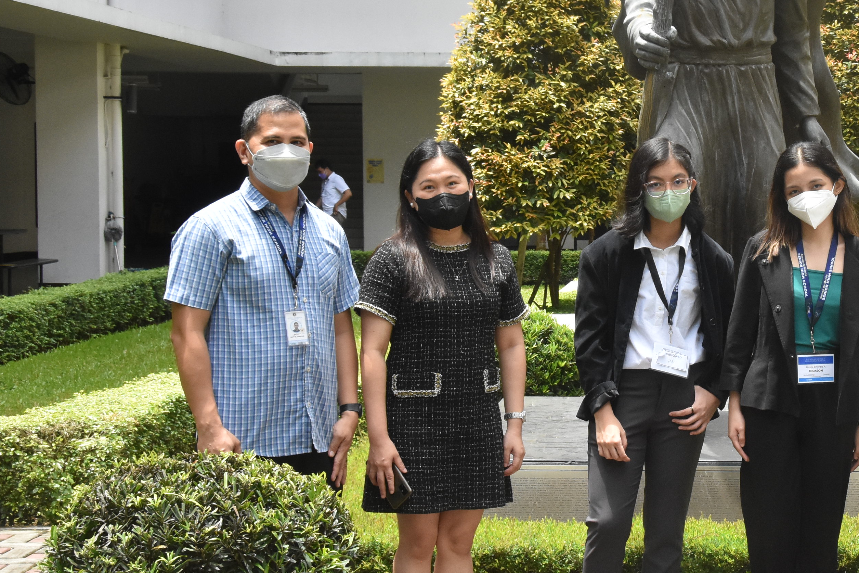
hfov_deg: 25.4
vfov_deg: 17.5
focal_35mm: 78
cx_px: 726
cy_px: 251
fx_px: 1859
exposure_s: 1/500
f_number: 11
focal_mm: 29
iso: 1600
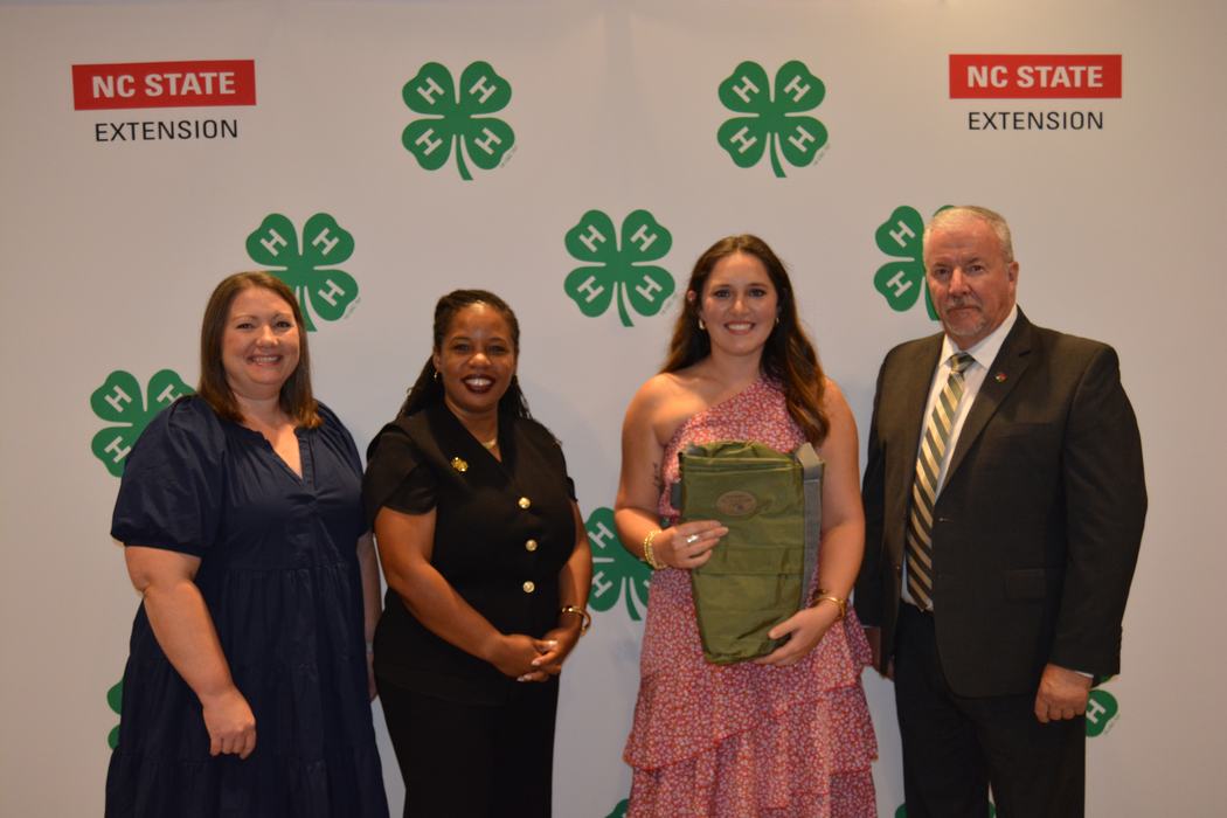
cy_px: 409
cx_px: 614
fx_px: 1329
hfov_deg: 49.6
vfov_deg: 34.2
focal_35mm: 39
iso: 1100
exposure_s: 1/60
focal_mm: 26
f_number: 4
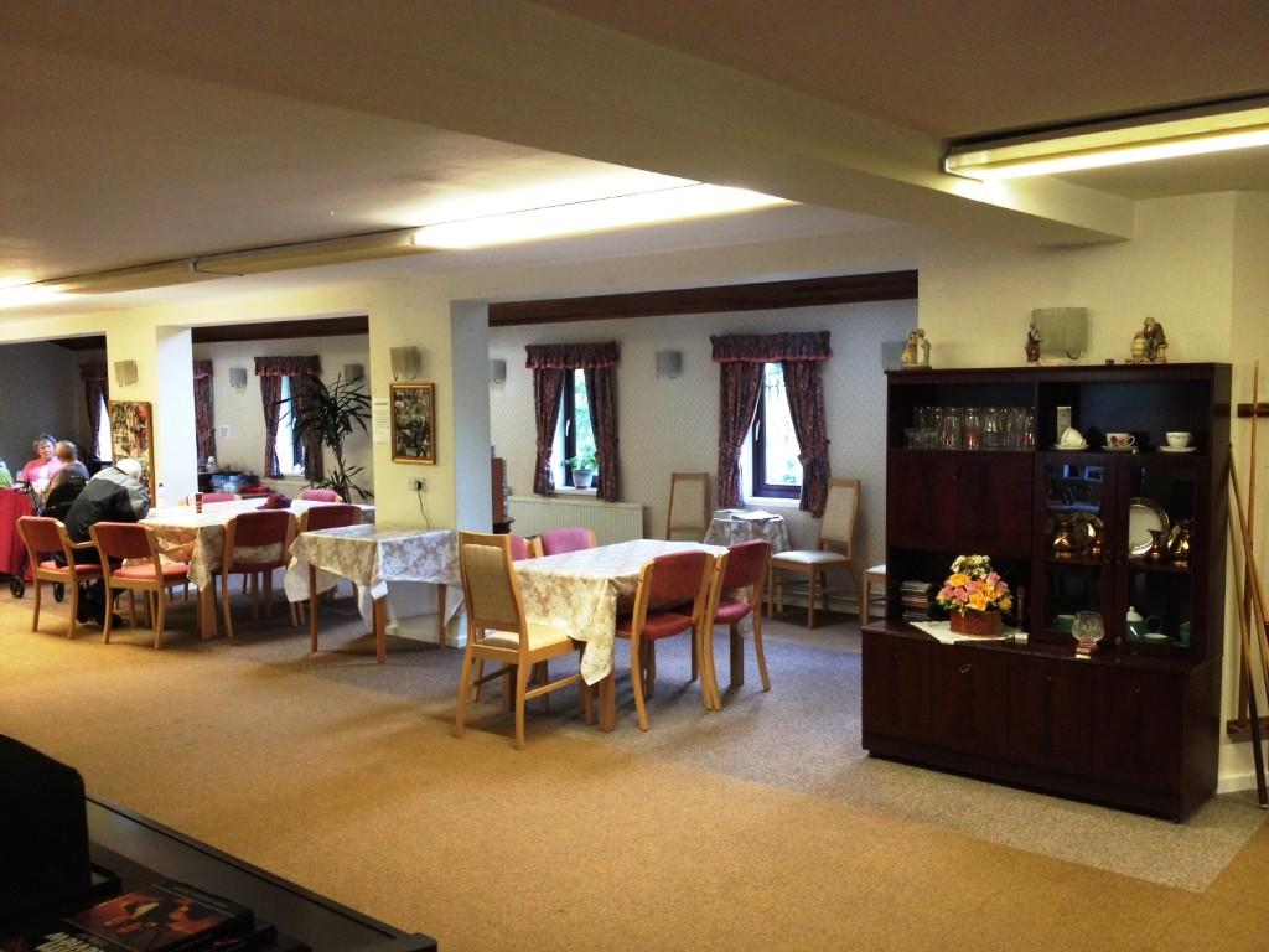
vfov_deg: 40.7
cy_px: 476
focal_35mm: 35
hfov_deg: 52.6
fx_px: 1283
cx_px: 634
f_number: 2.4
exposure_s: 1/20
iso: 200
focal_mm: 4.28
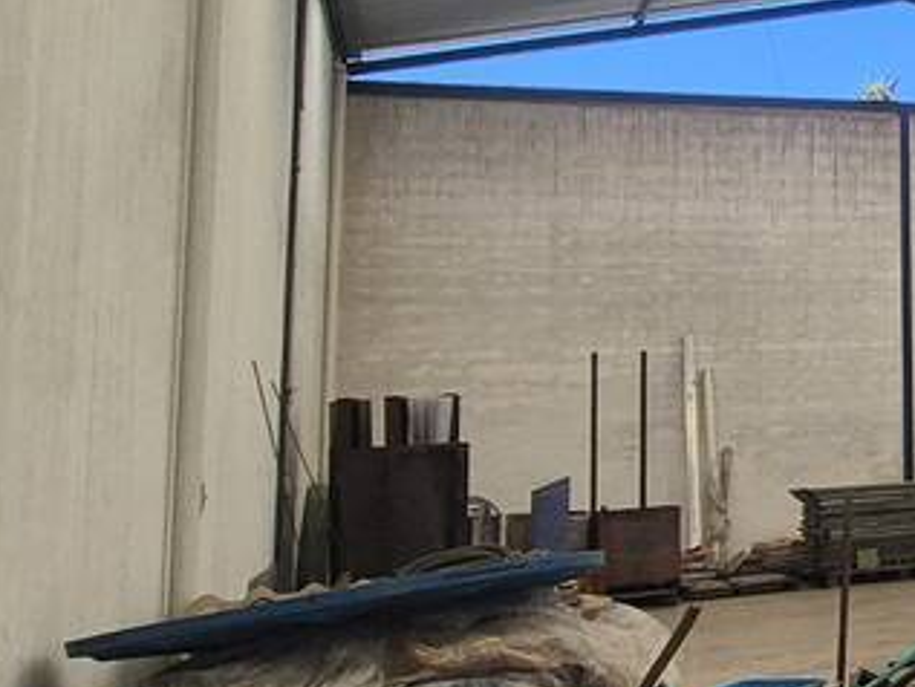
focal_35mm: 59
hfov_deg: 21.5
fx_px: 1560
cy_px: 165
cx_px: 1639
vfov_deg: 24.5
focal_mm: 2.2
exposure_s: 1/690
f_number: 2.2
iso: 50
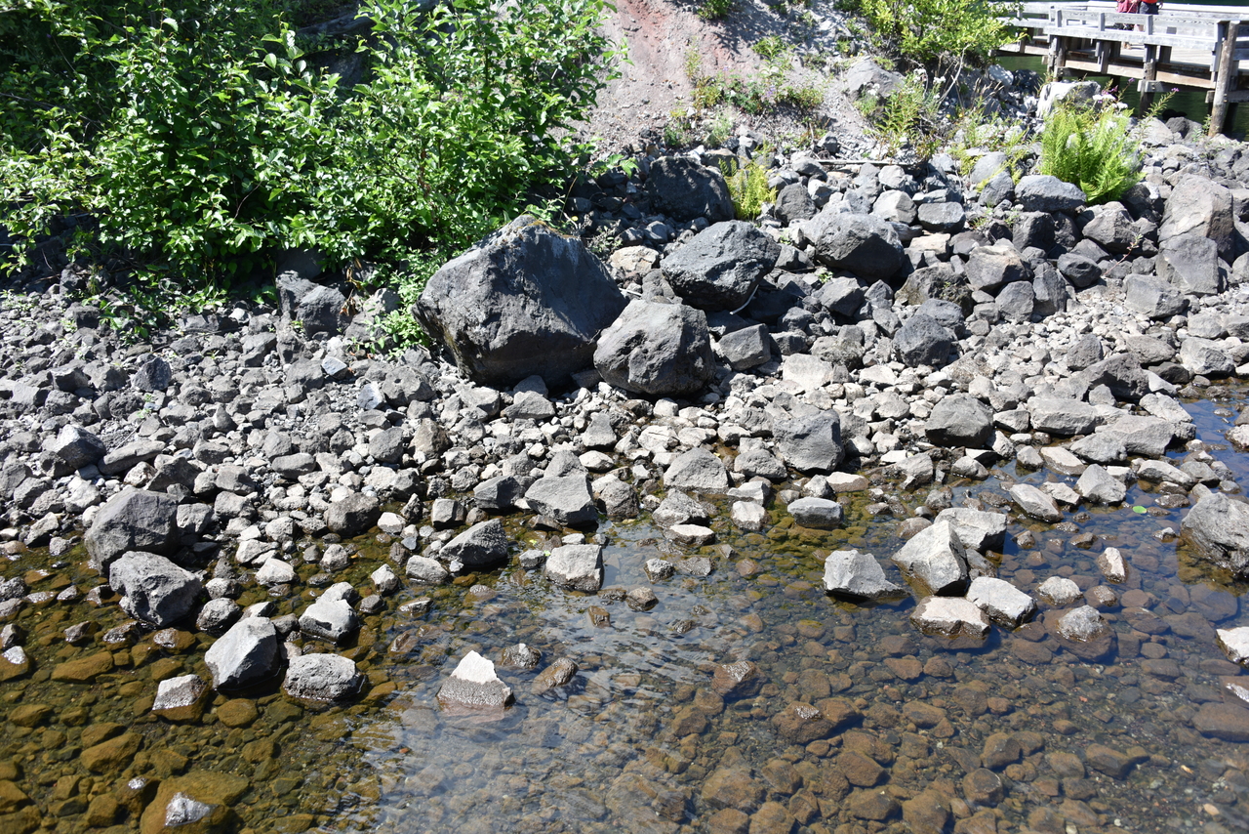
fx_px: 972
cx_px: 624
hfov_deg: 65.5
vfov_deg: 46.4
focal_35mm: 28
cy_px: 417
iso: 100
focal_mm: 28
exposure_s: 1/160
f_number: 6.3
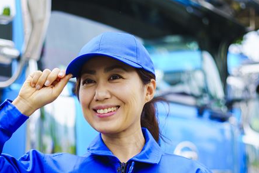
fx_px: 590
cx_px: 102
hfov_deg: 24.7
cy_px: 127
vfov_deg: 16.6
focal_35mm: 82
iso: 100
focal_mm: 50
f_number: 2.5
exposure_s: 1/640
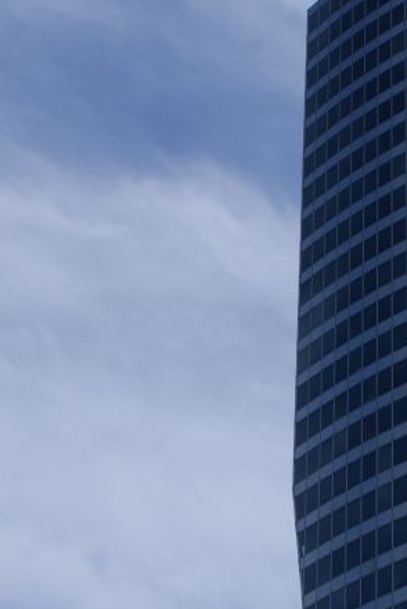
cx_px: 337
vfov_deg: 16.4
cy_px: 603
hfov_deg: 11.2
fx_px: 2068
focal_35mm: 122
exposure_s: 1/160
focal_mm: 35
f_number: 9
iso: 100
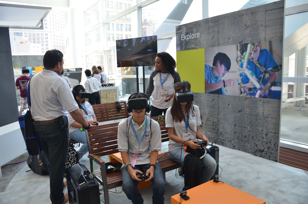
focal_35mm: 27
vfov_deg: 47.7
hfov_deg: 67.5
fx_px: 231
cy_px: 102
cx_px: 154
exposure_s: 1/100
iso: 400
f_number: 5
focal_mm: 18
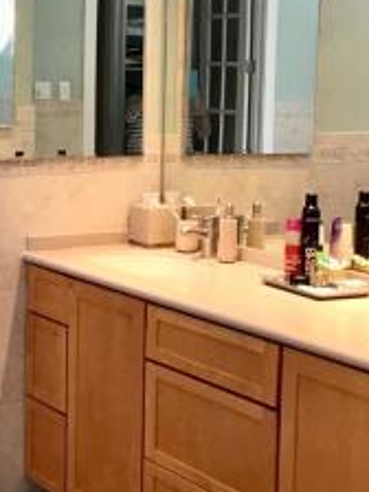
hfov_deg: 17.7
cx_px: 127
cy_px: 206
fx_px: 1180
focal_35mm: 83
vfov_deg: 23.5
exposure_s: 1/33
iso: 50
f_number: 2.4
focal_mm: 3.3
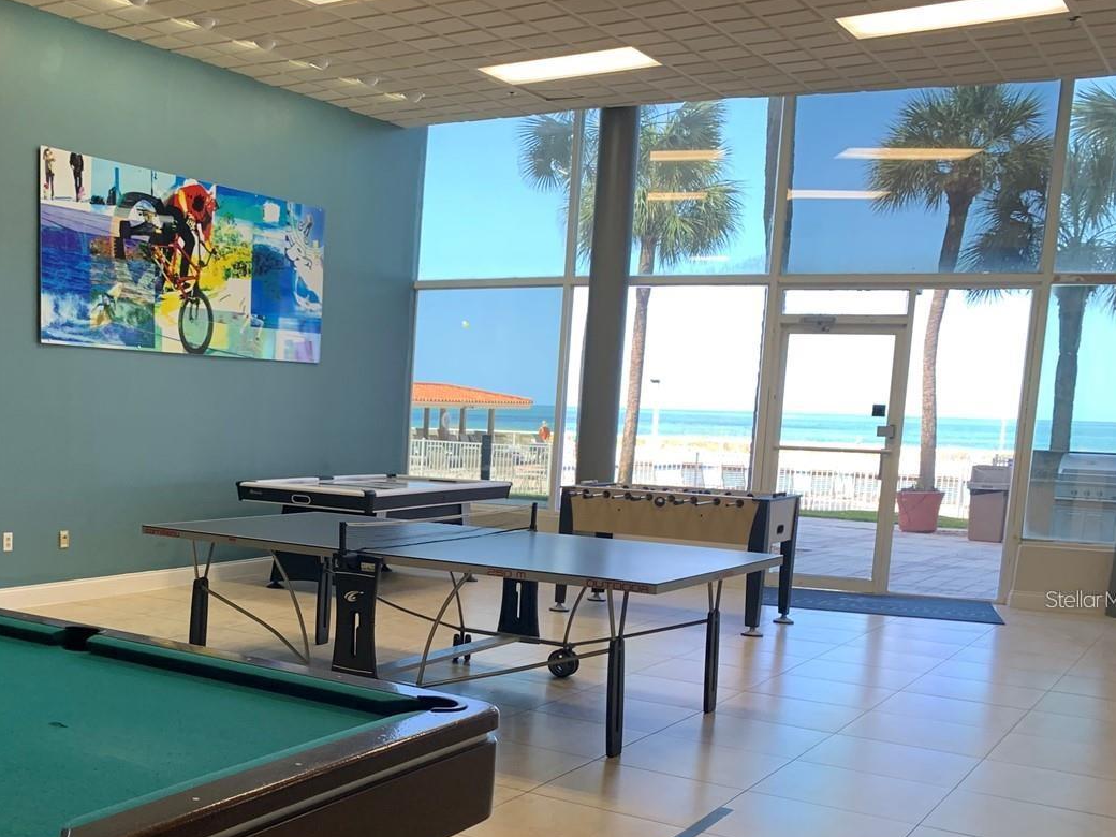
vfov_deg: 35.4
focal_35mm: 40
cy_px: 599
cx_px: 289
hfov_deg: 45.3
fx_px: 1290
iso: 100
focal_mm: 4.25
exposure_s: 1/104
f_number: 1.8
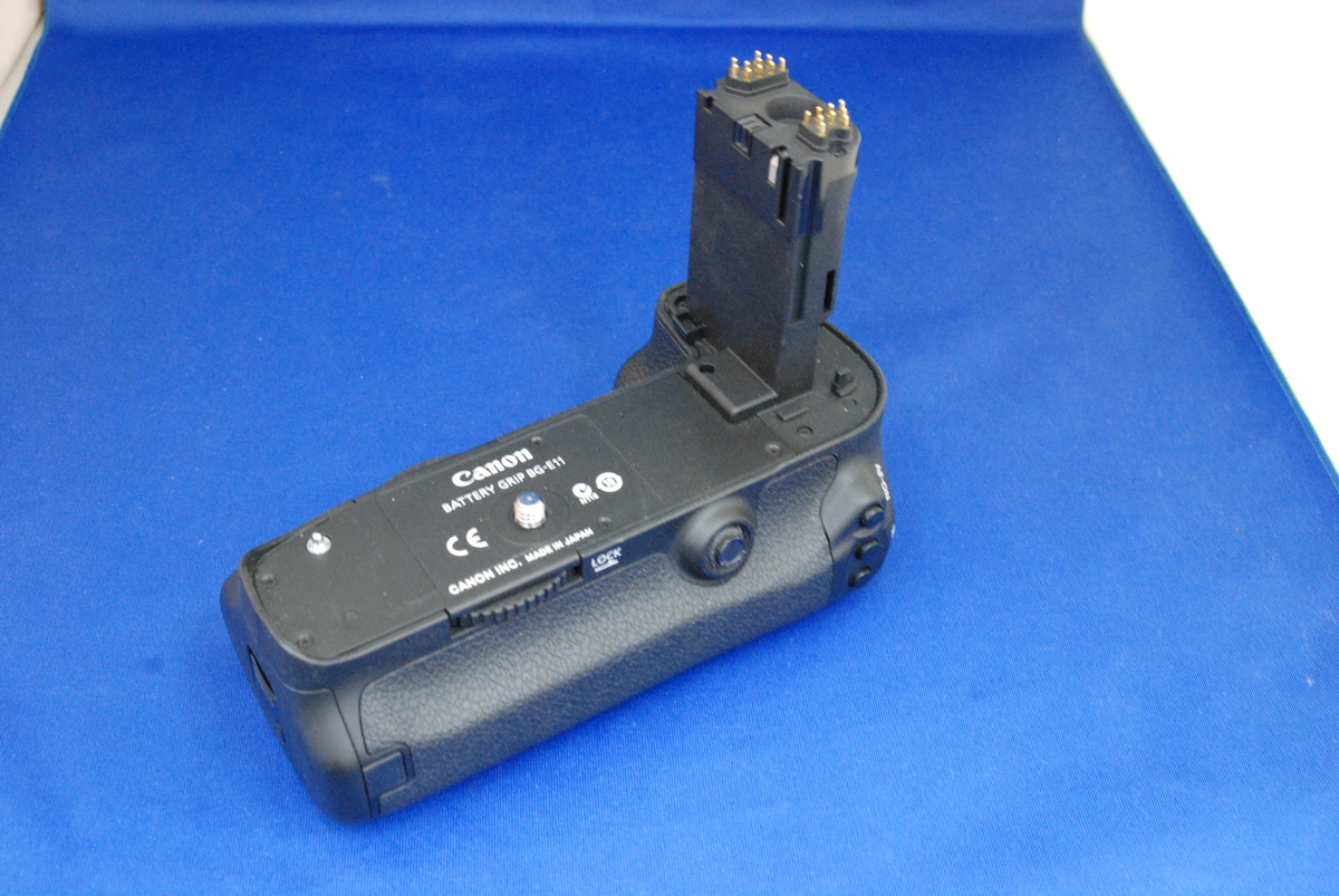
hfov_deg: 46.4
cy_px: 448
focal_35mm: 42
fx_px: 1564
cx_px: 670
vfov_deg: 32.0
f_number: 11
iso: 1600
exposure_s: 1/15
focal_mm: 28
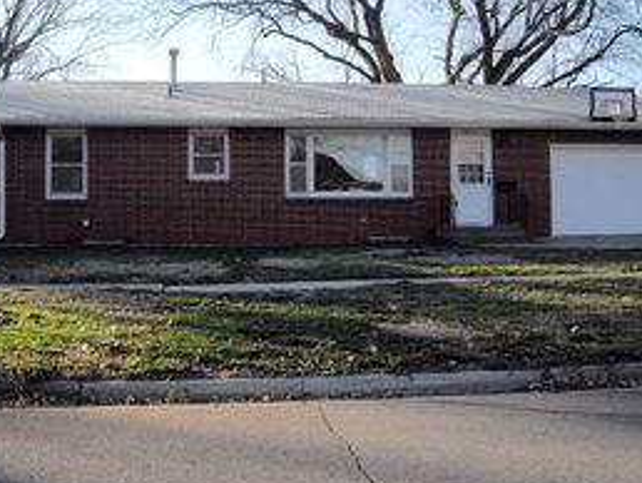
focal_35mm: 51
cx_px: 319
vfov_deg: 28.5
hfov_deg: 37.5
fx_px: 947
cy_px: 184
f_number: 2.8
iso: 50
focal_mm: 7.9
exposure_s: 1/500
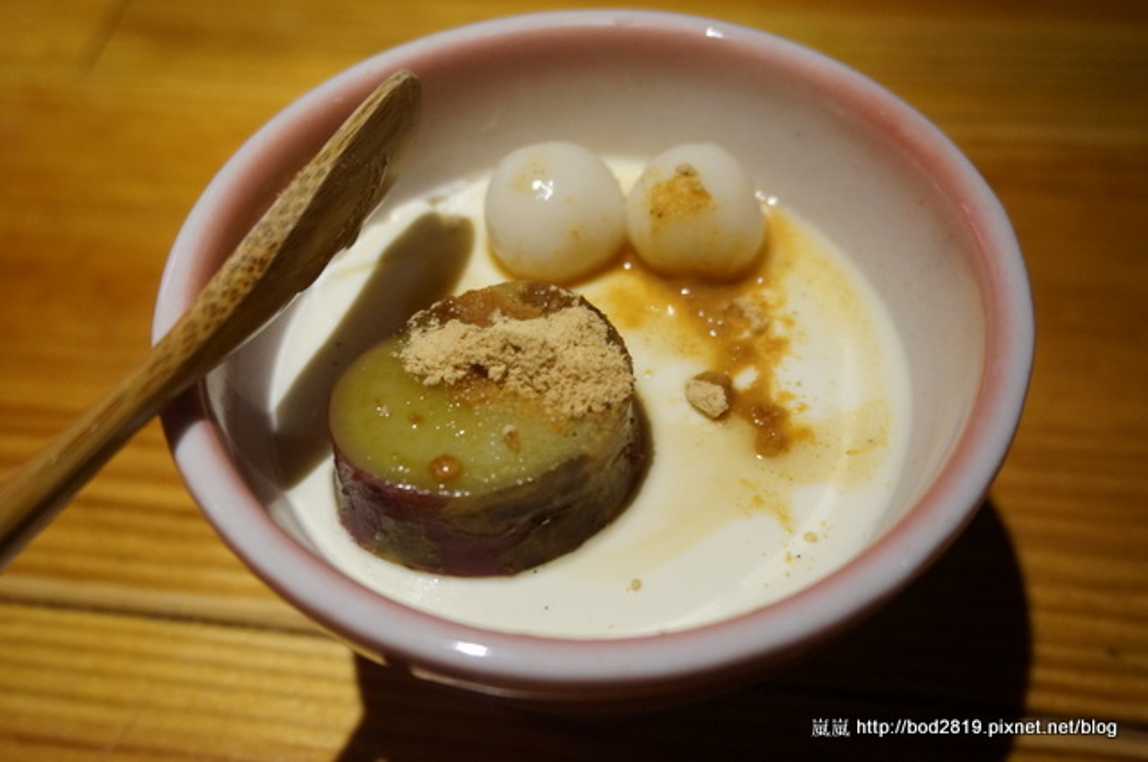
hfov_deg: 51.3
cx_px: 574
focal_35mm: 38
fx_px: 1194
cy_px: 381
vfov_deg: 35.4
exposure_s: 1/60
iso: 1250
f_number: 4.5
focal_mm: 25
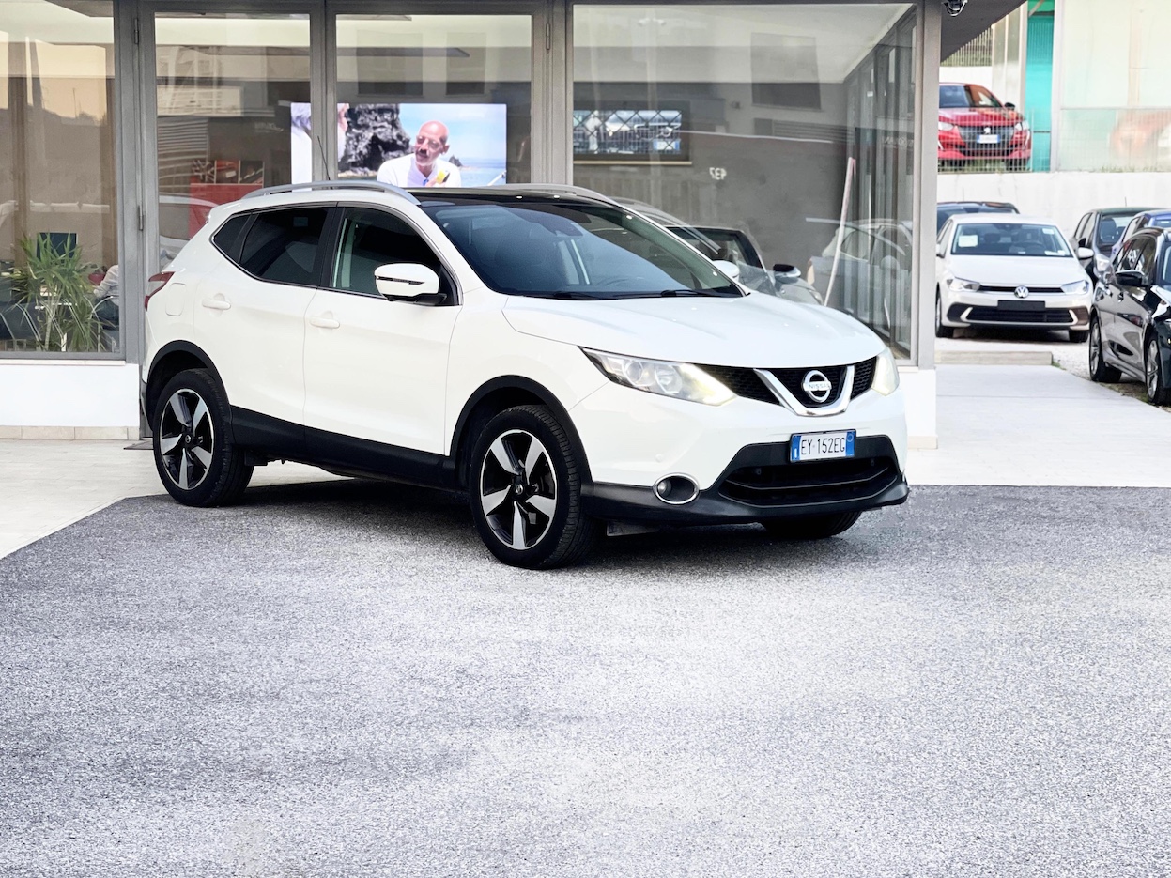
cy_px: 439
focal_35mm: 64
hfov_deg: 30.3
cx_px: 586
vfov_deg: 22.9
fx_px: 2165
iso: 125
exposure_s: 1/100
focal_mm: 7.5
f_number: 2.2
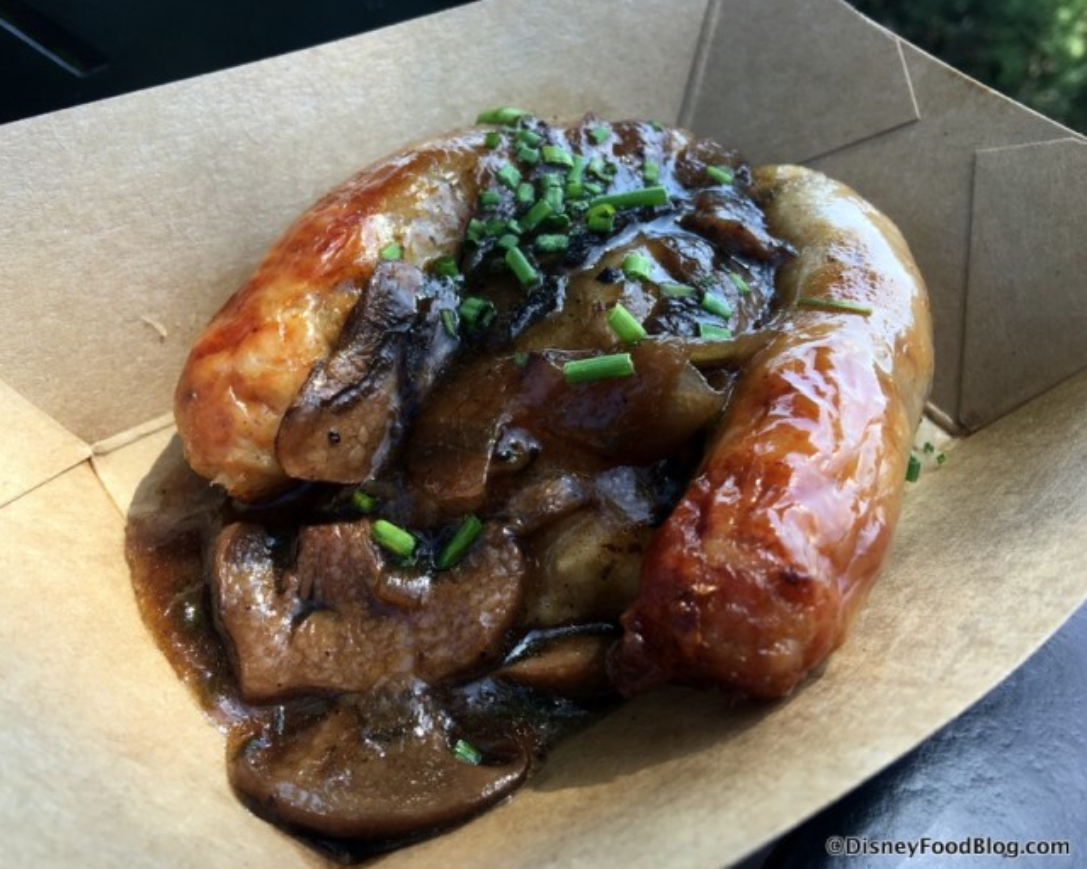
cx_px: 505
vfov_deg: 47.1
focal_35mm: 31
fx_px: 997
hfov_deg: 57.1
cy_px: 436
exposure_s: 1/224
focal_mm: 4.15
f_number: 2.2
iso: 25
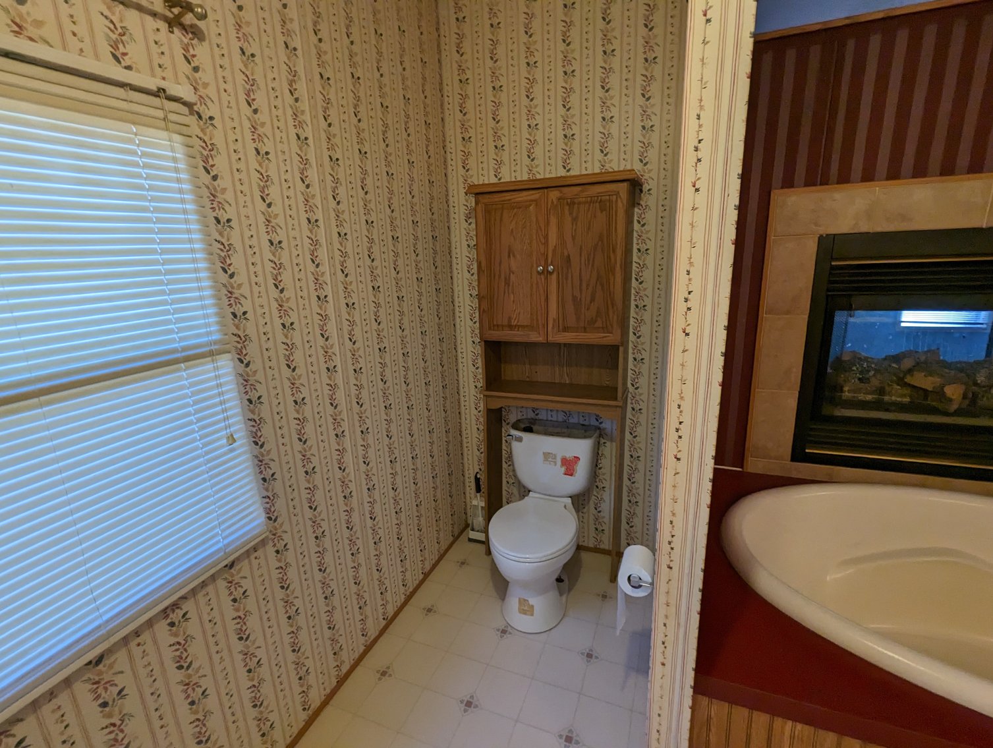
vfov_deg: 78.3
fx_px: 460
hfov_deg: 94.4
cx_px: 496
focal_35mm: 16
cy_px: 374
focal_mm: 2.35
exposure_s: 1/120
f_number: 2.2
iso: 211
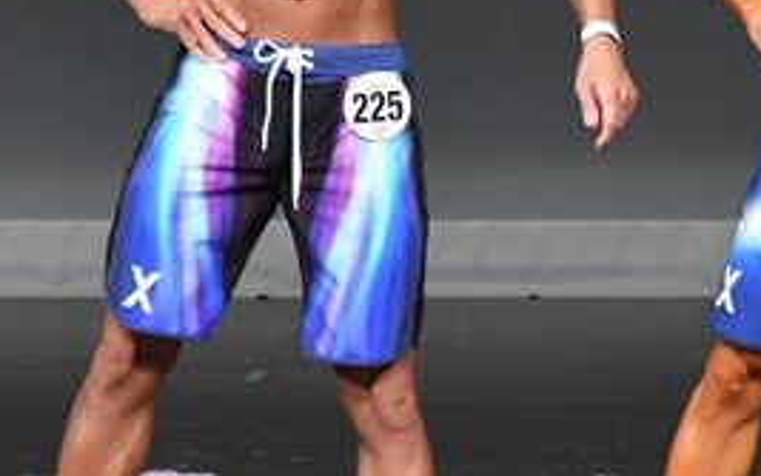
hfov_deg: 2.3
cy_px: 197
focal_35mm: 931
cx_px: 1030
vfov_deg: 1.4
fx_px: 19313
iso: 4000
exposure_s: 1/400
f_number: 5.6
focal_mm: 210
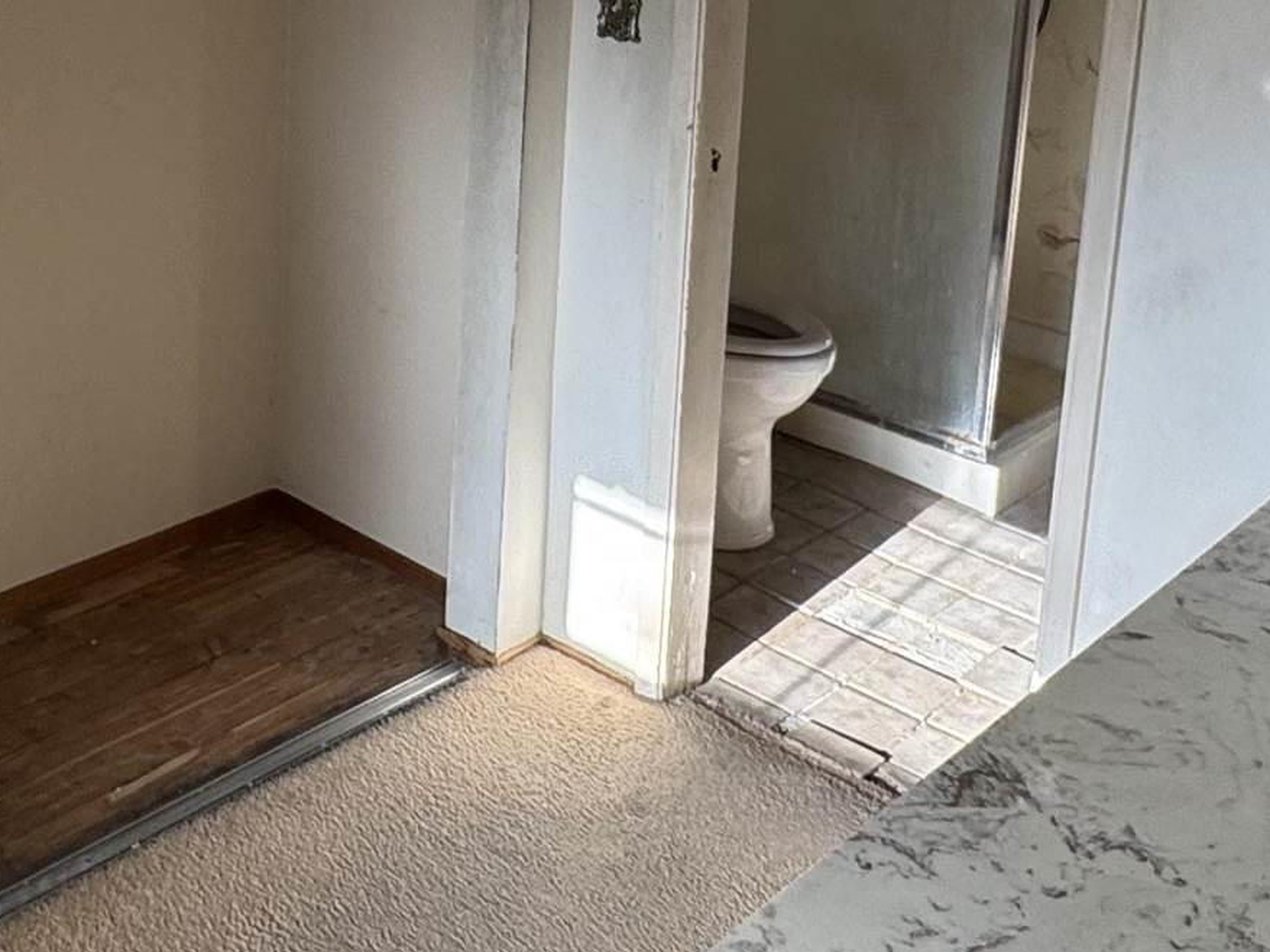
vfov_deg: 28.1
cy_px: 23
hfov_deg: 38.5
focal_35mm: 49
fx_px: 1797
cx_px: 418
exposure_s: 1/99
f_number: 2.2
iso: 80
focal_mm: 2.22
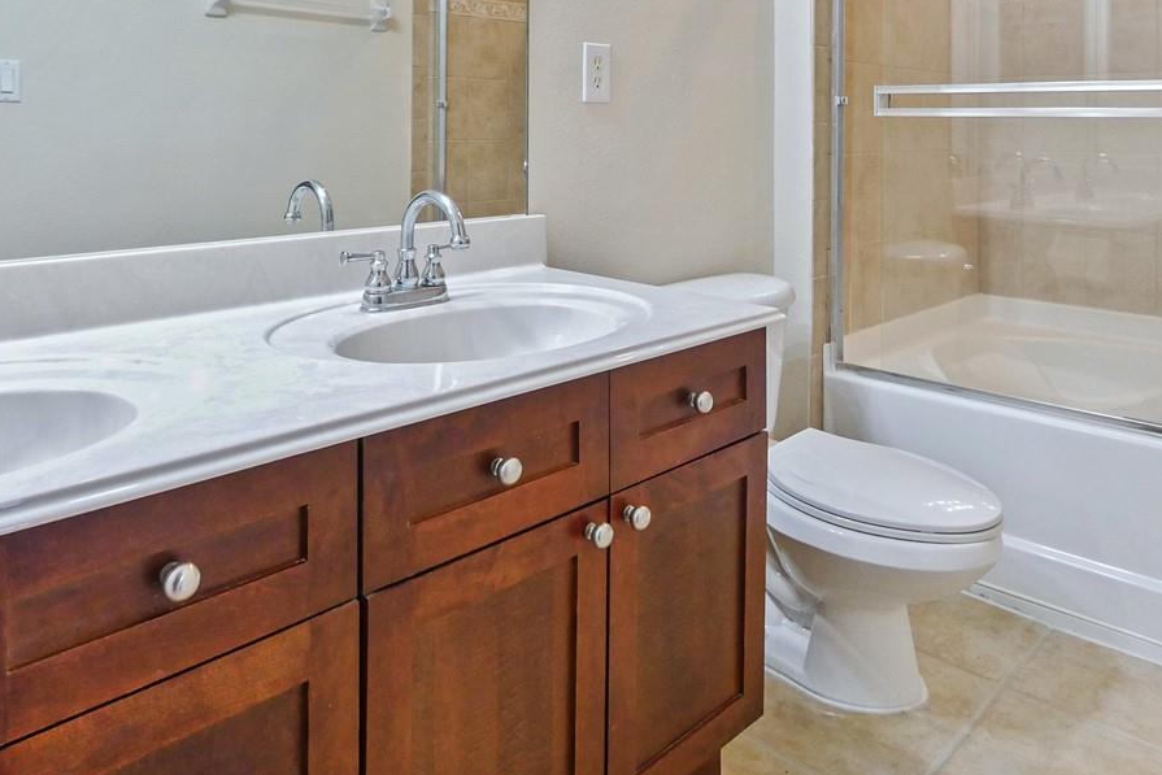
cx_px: 650
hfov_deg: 69.1
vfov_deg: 44.0
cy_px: 43
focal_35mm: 26
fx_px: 839
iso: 1250
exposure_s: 1/60
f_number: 4
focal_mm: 7
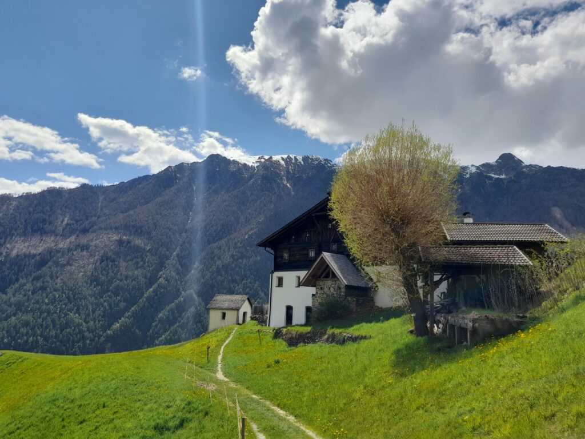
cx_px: 292
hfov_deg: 69.4
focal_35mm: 25
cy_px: 220
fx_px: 422
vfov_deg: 54.9
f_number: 2
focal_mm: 4.6
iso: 20
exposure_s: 1/1121
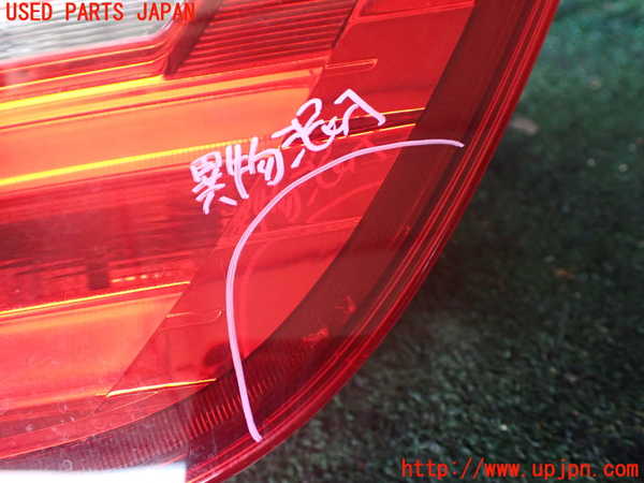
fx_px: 558
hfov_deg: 60.0
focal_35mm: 30
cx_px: 322
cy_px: 242
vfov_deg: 46.8
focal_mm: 5.4
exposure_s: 1/30
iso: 800
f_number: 2.3
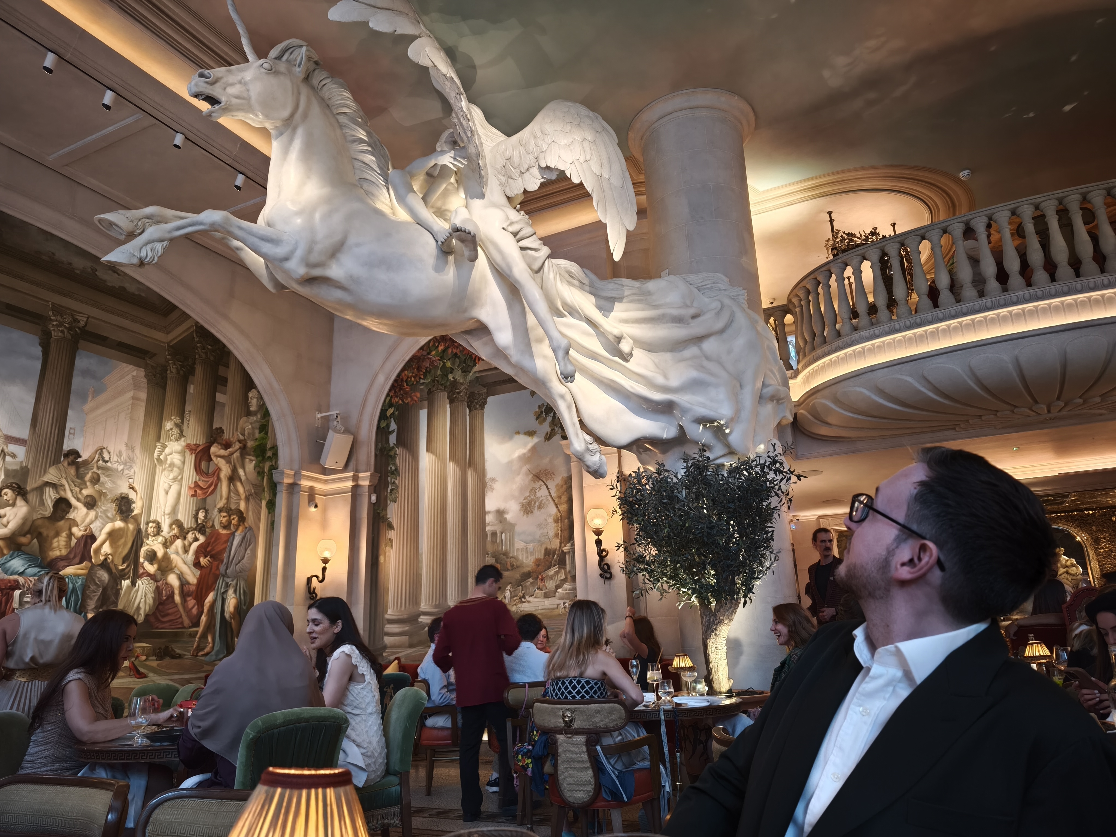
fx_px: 742
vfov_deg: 58.9
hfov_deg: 73.9
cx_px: 558
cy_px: 418
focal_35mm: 23
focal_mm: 6.57
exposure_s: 1/25
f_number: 1.6
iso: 1600
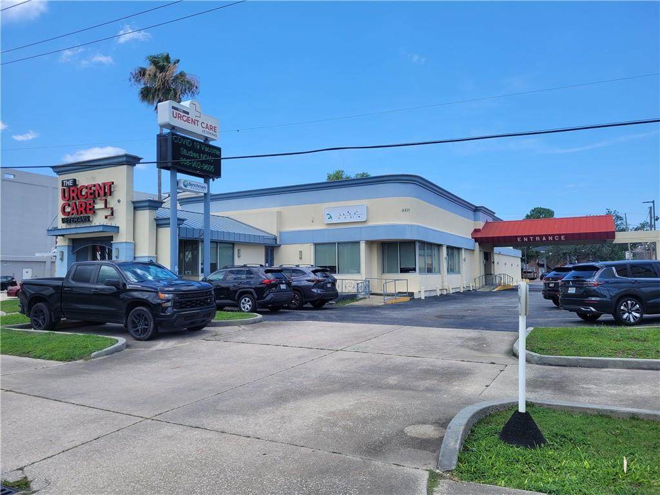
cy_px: 248
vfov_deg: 53.1
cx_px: 330
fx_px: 496
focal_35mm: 26
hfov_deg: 67.3
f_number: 1.8
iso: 40
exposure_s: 1/1879
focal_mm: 5.4
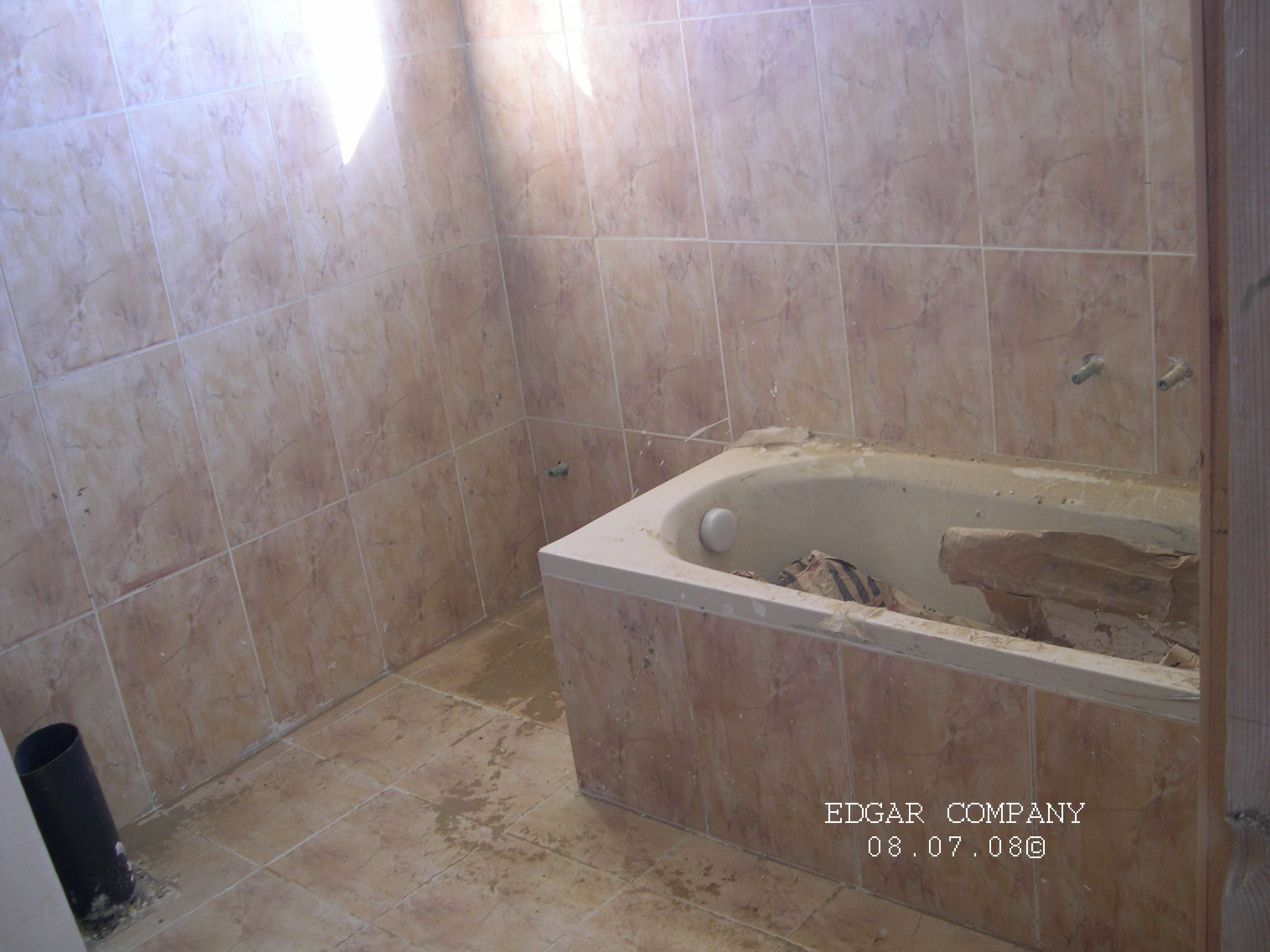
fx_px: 1394
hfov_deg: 49.0
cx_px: 635
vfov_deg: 37.7
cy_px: 476
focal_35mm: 38
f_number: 2.8
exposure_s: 1/34
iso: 100
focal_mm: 8
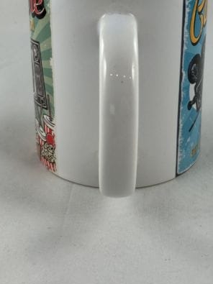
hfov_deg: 18.2
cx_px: 117
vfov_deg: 23.8
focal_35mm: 81
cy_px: 67
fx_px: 665
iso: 64
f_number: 1.78
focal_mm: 6.86
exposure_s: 1/151
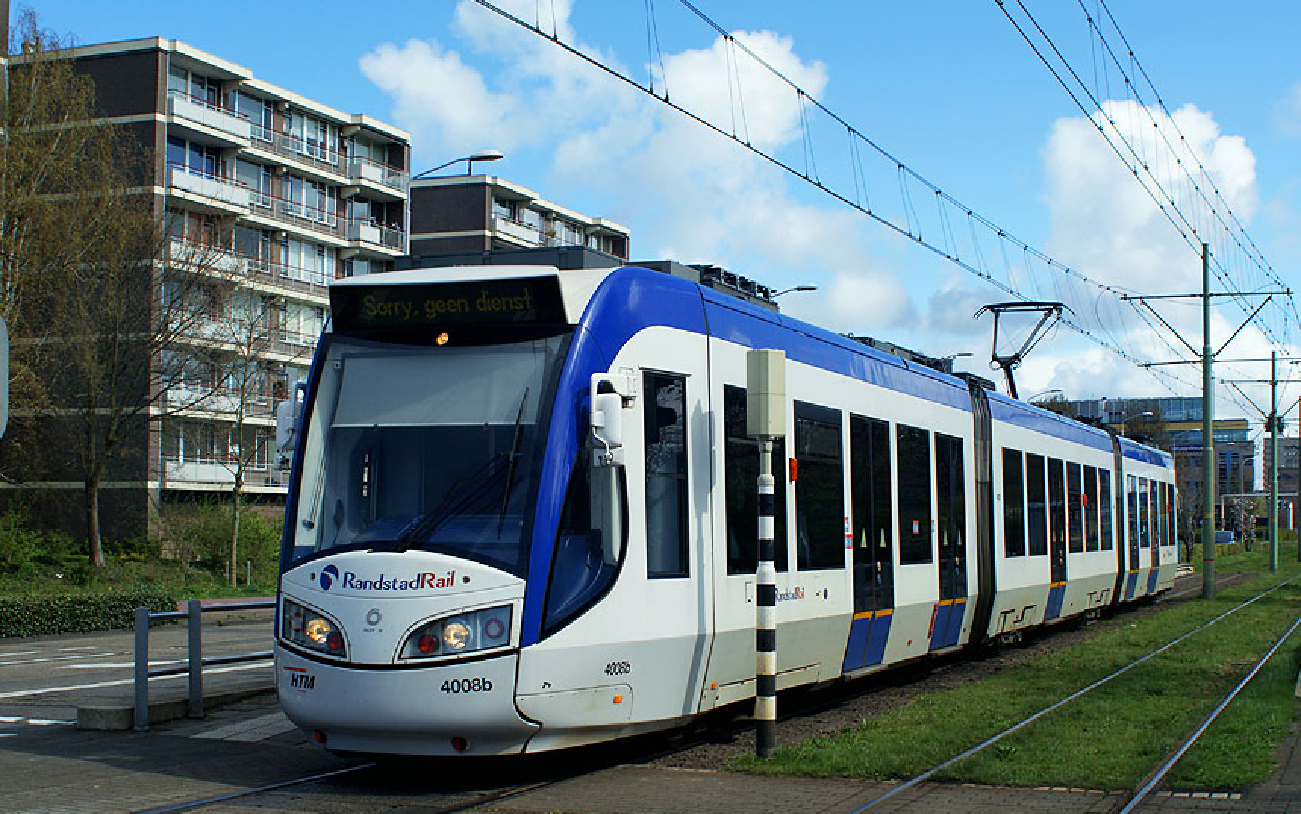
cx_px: 659
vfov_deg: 25.3
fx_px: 1808
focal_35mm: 51
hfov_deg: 39.6
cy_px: 453
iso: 200
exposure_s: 1/500
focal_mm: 28
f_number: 7.1
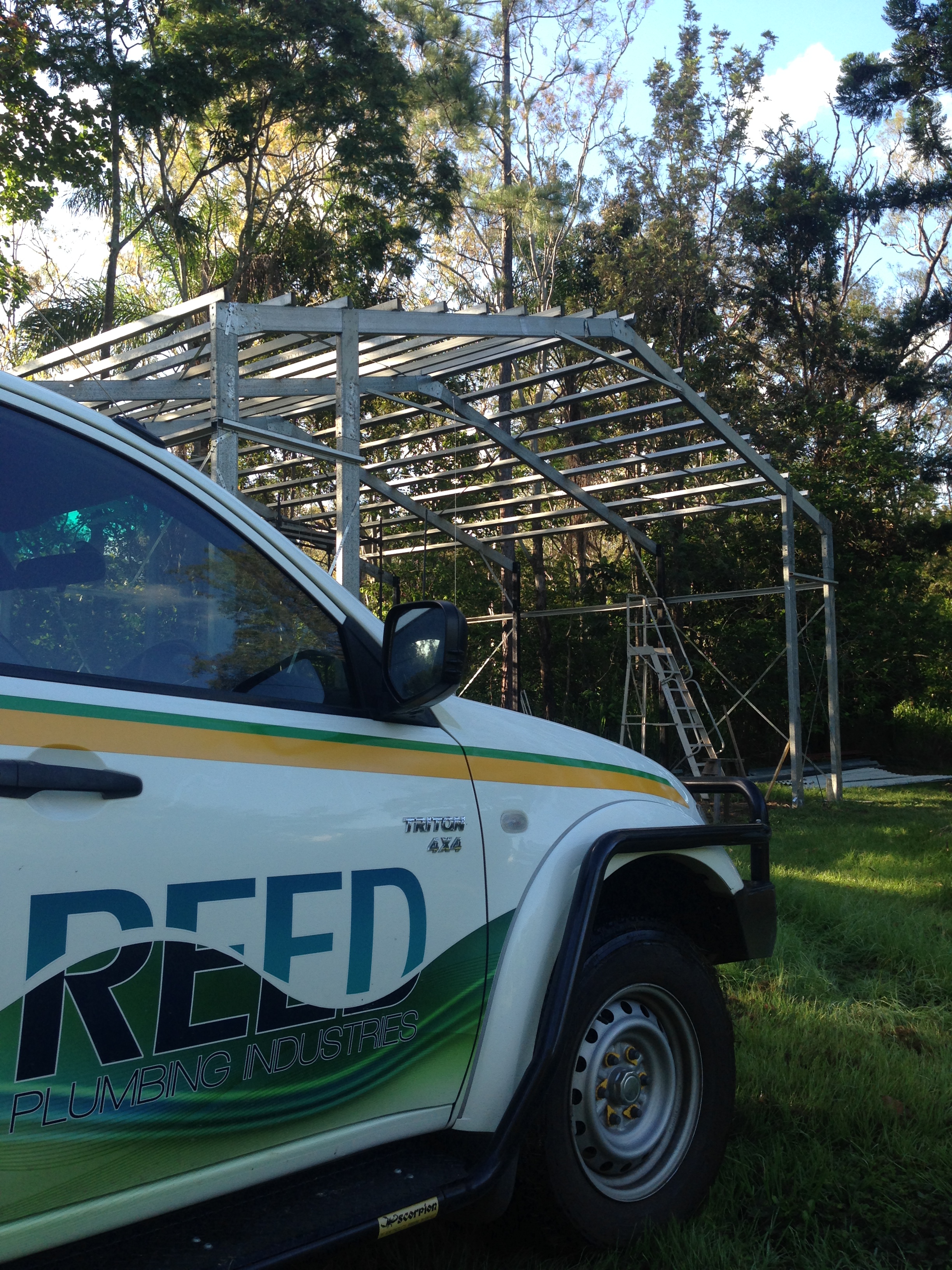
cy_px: 635
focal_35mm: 33
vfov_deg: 55.4
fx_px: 1210
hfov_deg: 42.9
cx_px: 476
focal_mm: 4.12
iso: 50
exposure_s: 1/251
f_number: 2.4
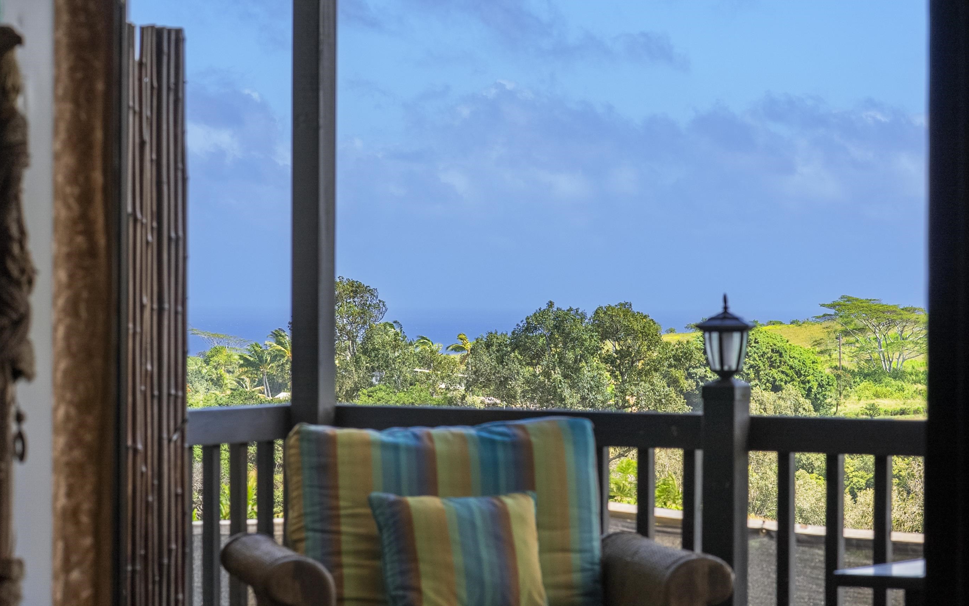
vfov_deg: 10.1
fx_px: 3433
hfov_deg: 16.1
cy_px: 291
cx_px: 484
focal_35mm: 130
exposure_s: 1/320
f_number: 8
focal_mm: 85
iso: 100
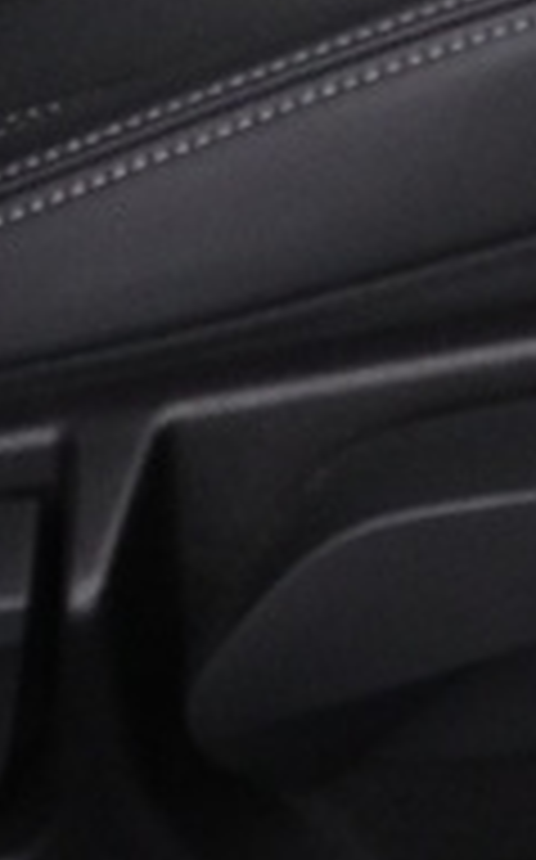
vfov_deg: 8.7
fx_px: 4872
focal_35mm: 208
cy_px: -1567
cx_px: 896
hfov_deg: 6.2
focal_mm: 16
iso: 1250
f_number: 3.5
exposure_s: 1/25
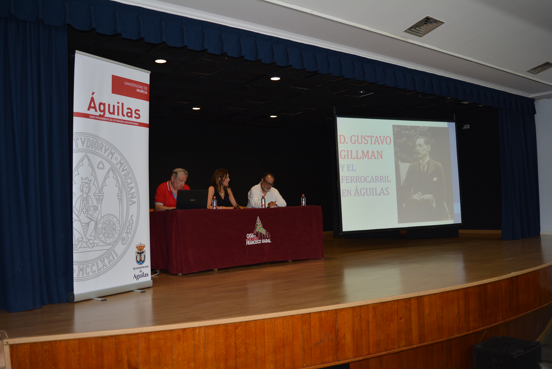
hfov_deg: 57.2
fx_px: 506
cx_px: 276
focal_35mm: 33
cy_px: 184
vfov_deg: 40.0
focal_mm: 22
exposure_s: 1/80
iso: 400
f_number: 3.8
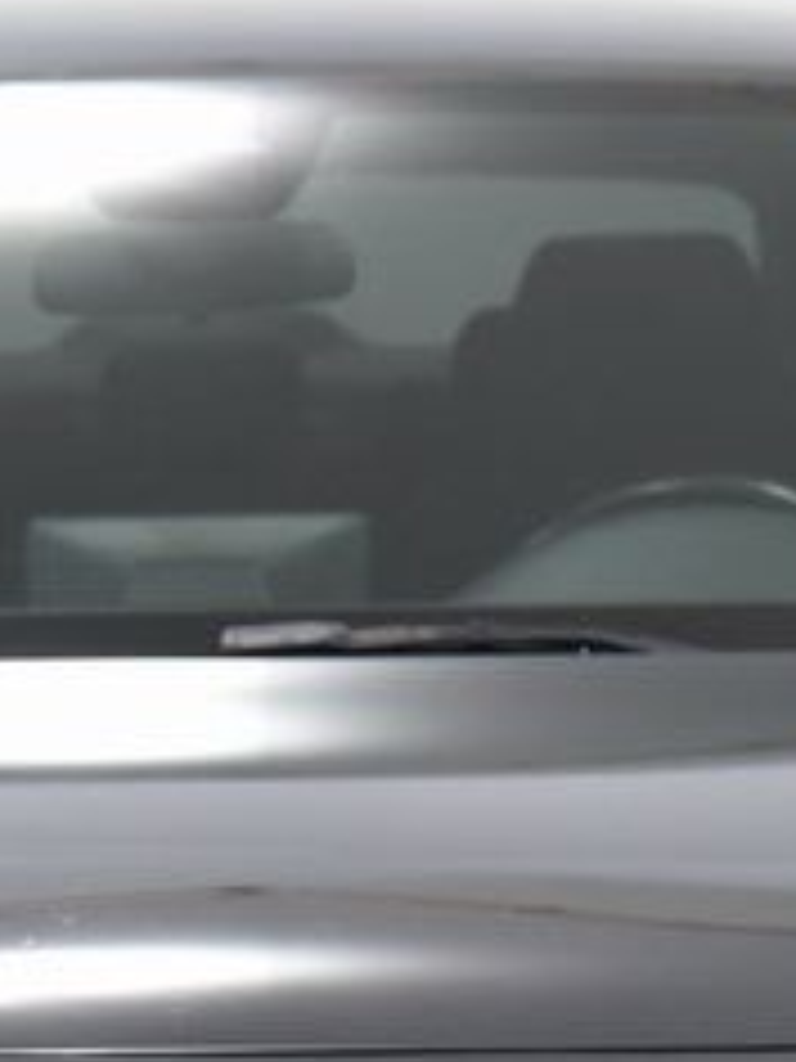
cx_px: 207
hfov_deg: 5.1
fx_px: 8953
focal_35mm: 292
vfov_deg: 6.8
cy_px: 968
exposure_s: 1/80
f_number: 4.5
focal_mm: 70
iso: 1600
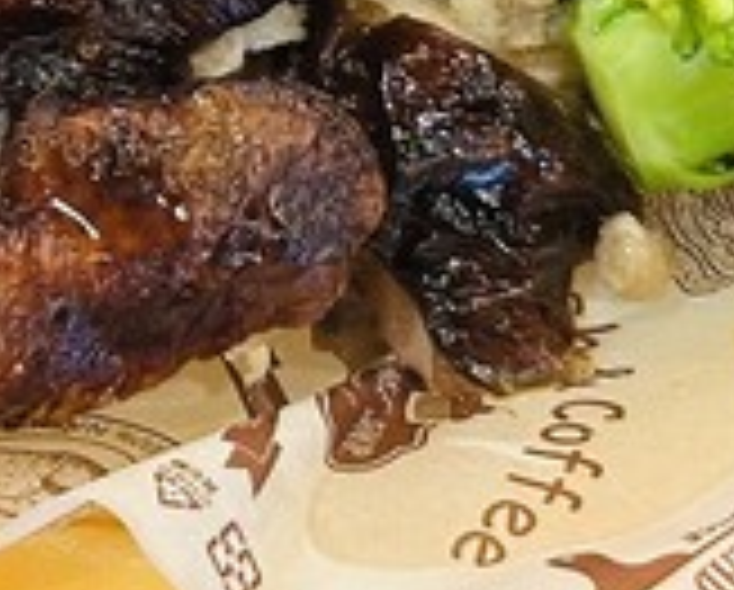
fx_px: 5310
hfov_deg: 7.6
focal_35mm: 244
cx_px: -635
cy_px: -750
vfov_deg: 6.1
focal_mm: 6.86
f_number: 1.78
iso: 250
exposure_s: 1/40
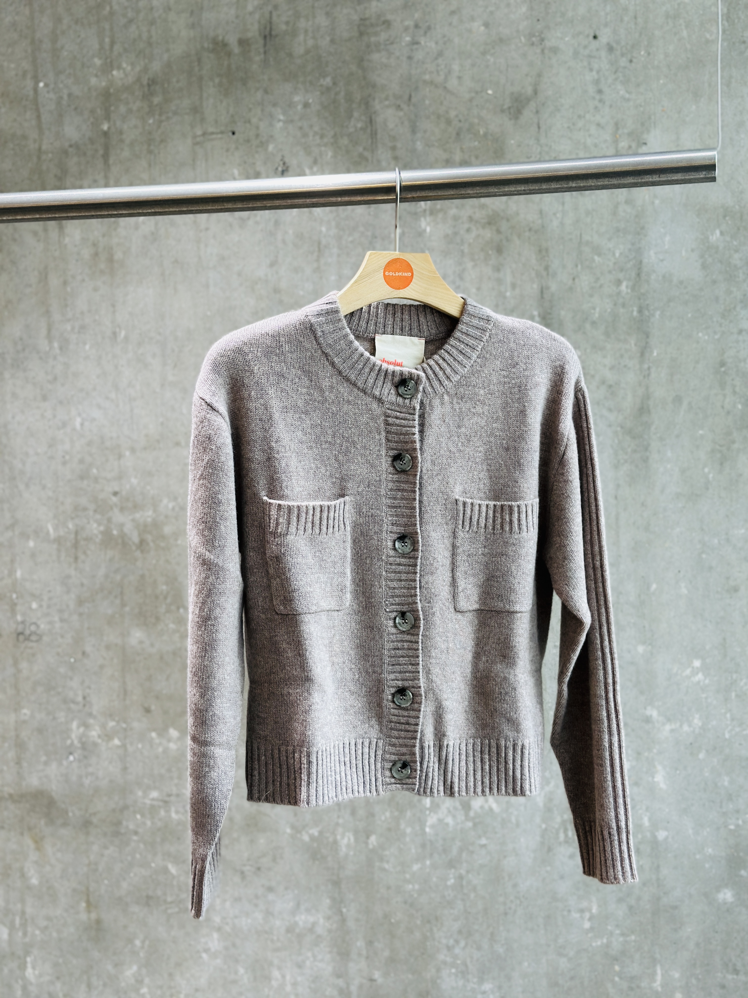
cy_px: 499
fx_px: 1383
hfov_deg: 30.3
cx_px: 374
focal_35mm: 48
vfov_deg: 39.7
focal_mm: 6.86
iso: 100
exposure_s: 1/100
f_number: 1.78
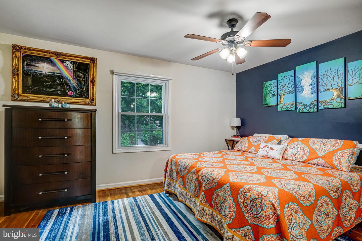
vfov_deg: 73.7
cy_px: 120
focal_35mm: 16
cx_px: 181
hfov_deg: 96.7
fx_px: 161
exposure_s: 1/30
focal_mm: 16
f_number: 8
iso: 1250
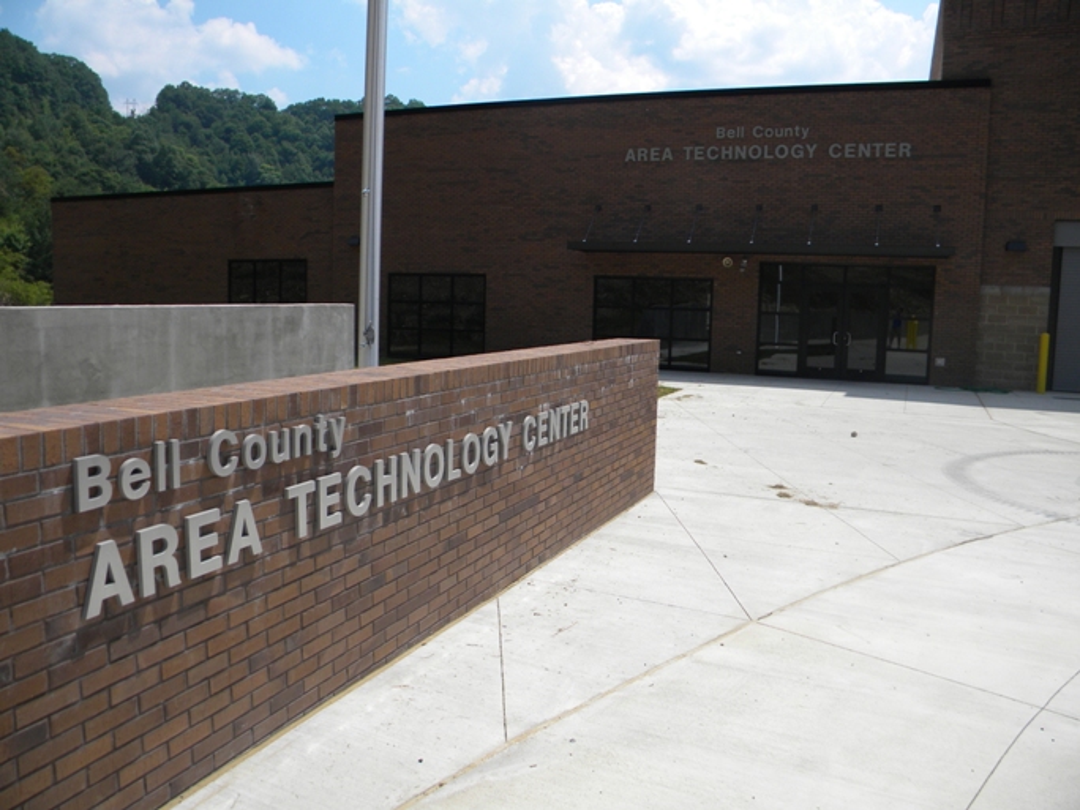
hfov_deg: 63.4
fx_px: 874
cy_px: 405
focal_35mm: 28
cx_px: 540
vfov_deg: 49.7
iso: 80
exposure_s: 1/365
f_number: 7
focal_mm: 5
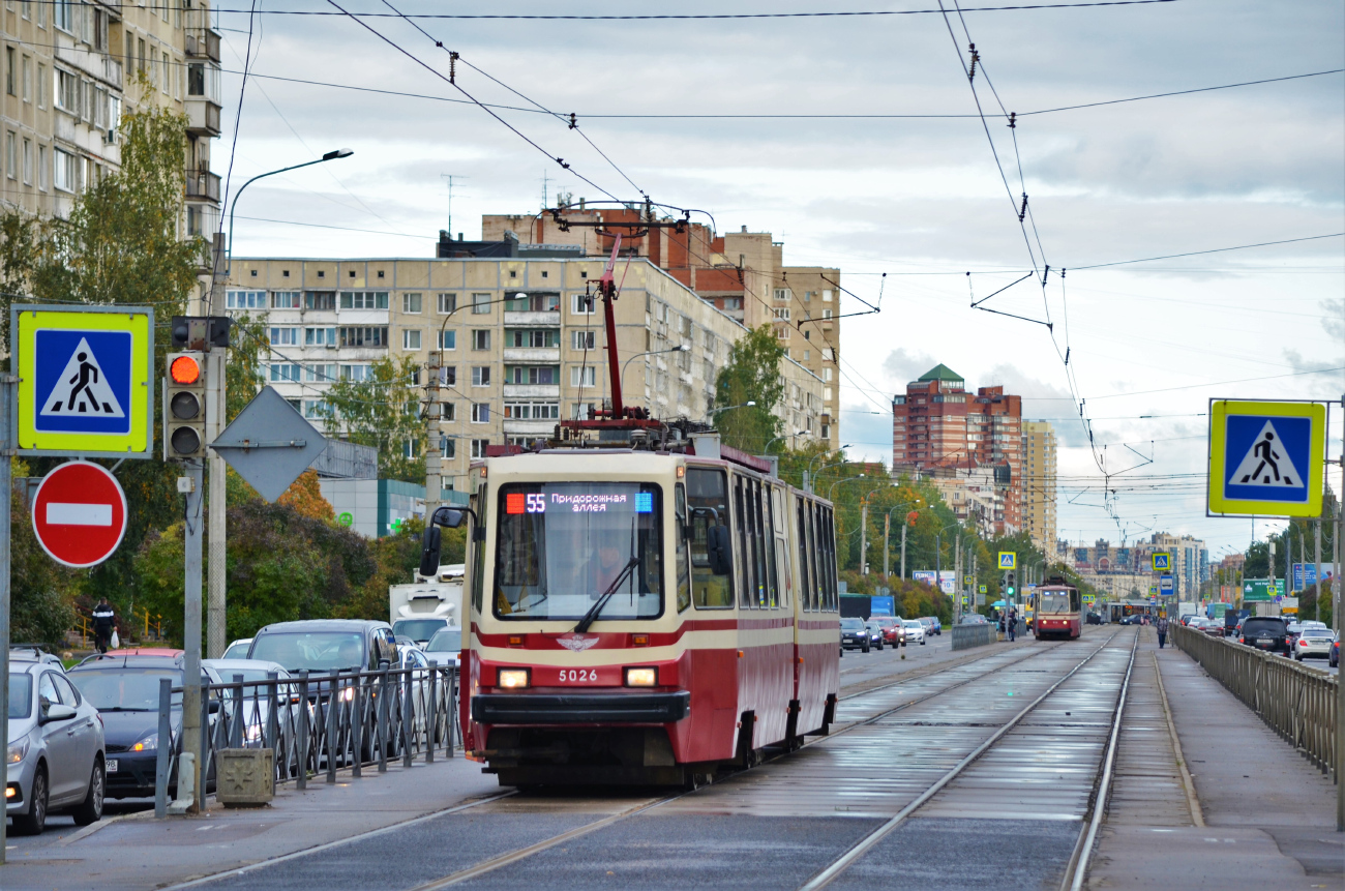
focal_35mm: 150
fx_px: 5592
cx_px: 672
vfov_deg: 9.1
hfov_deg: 13.7
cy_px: 446
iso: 200
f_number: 5.6
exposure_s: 1/320
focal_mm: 100
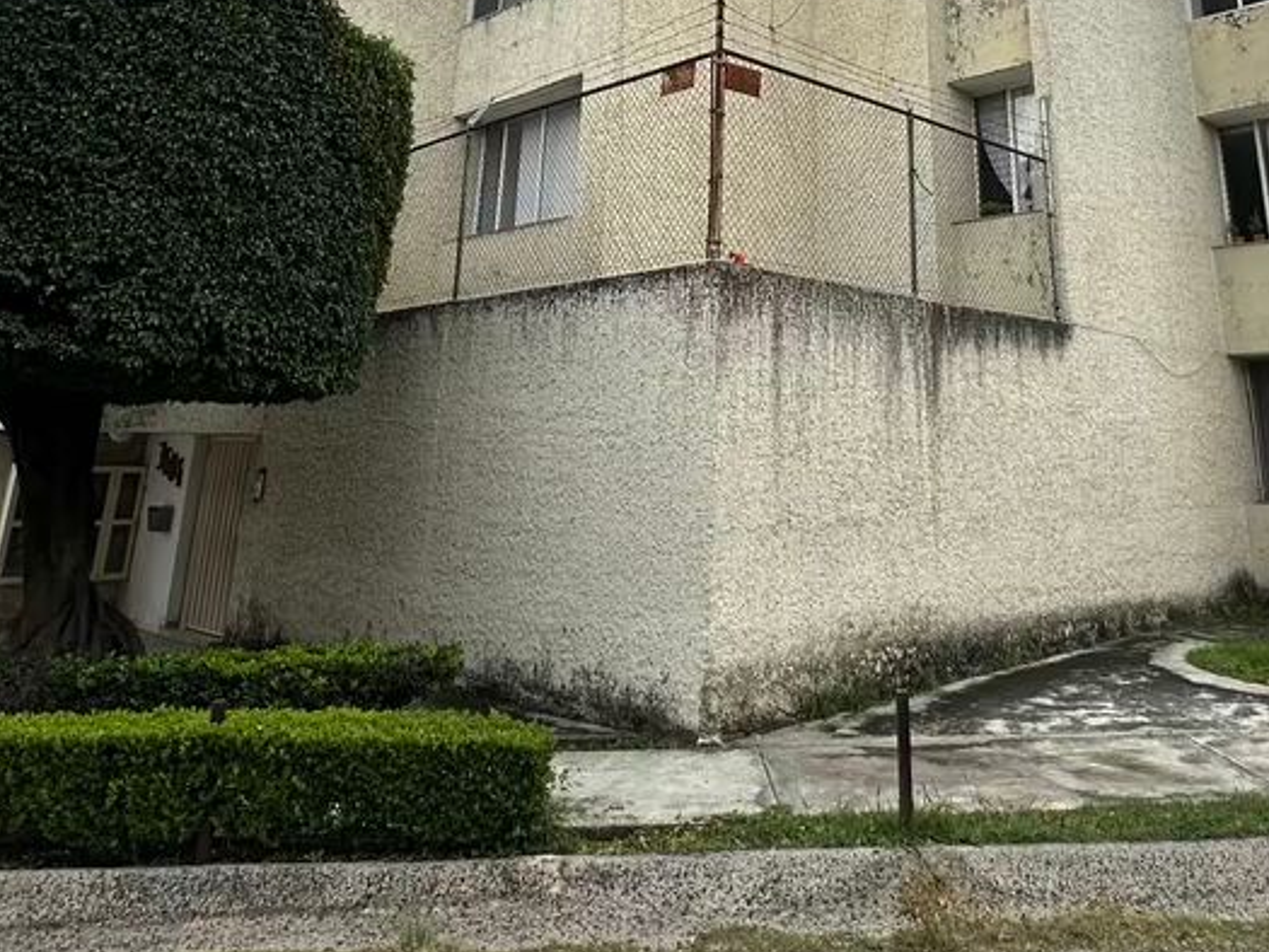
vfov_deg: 39.9
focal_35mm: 32
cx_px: 728
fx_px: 1173
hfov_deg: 56.6
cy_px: 46
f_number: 2.2
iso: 40
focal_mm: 2.22
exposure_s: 1/1401
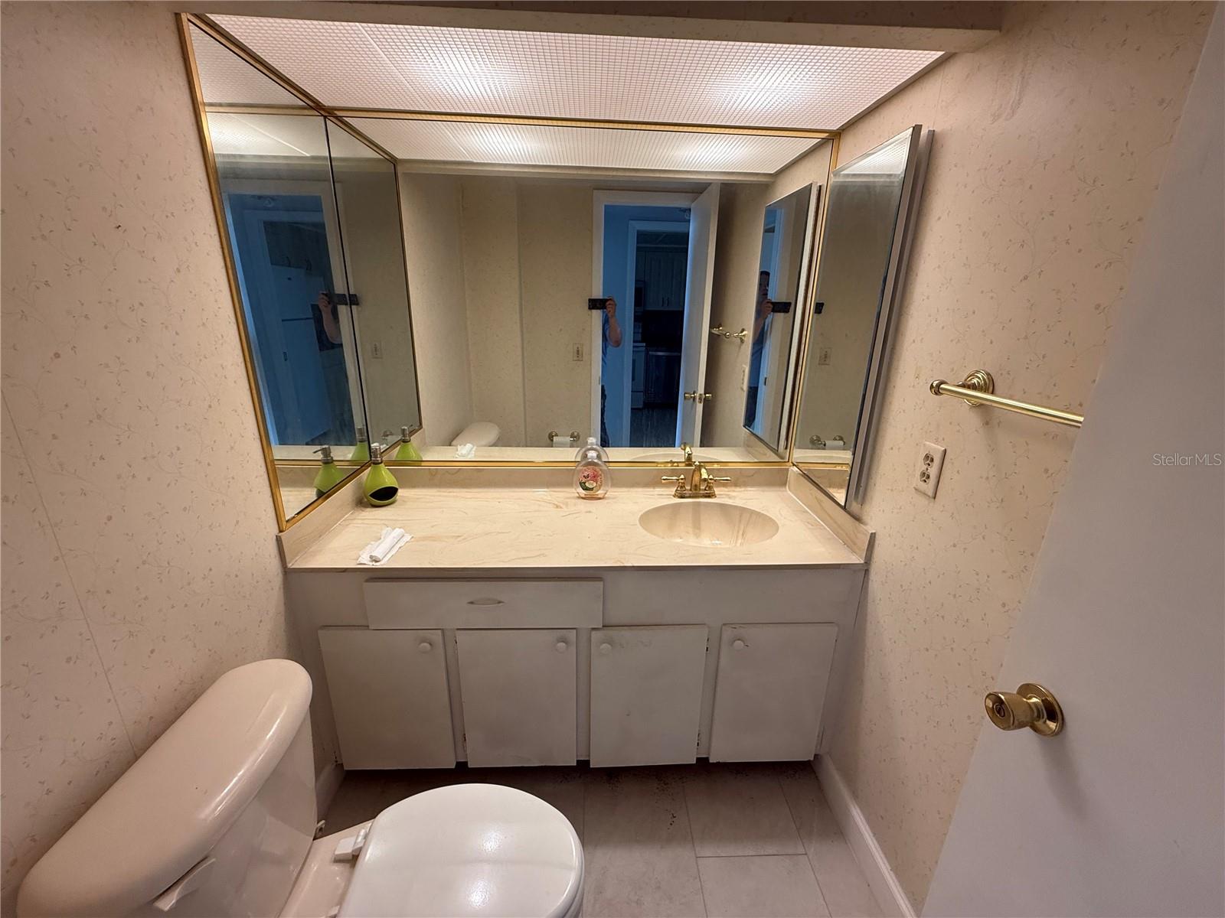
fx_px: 495
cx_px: 612
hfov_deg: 102.1
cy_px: 459
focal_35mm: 14
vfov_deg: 85.7
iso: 160
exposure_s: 1/120
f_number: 2.2
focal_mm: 2.22
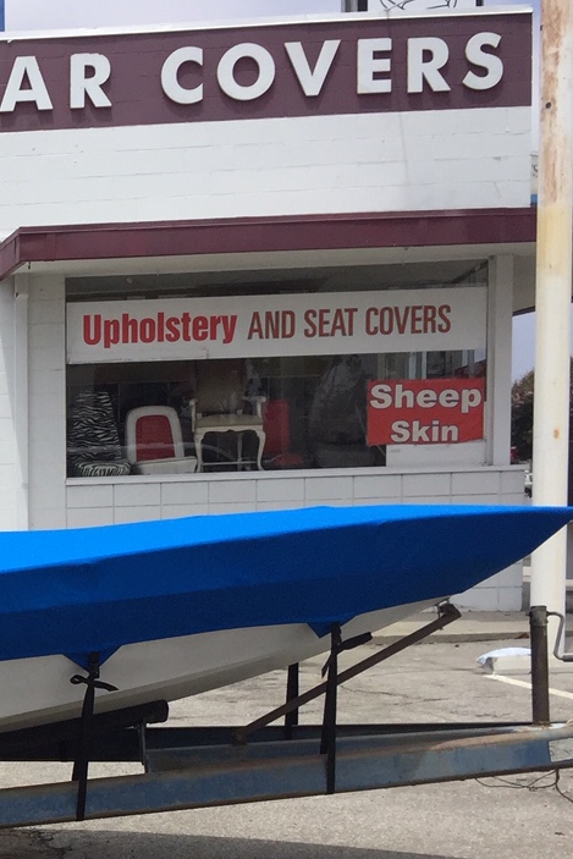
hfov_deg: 17.1
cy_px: 673
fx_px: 1670
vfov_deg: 28.3
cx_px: -349
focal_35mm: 70
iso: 32
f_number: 2.2
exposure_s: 1/2639
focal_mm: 4.15
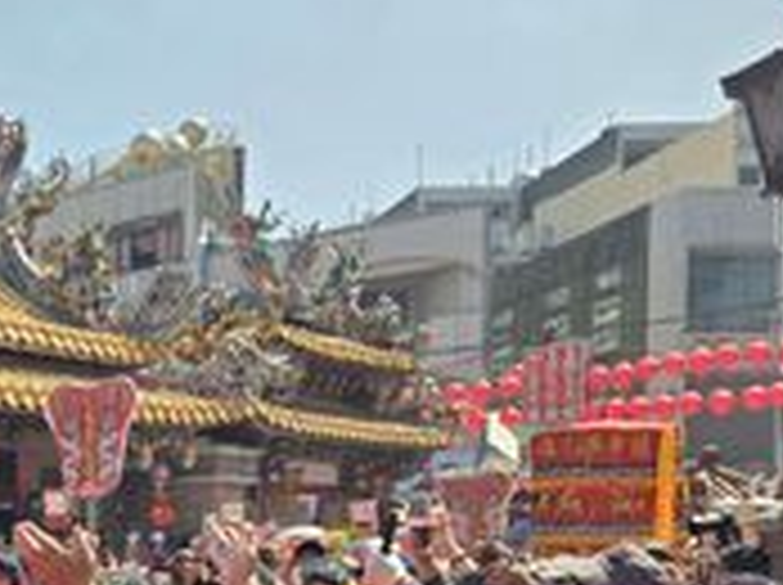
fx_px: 1197
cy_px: 567
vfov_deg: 26.2
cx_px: -54
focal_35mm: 53
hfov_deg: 32.4
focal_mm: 5.4
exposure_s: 1/1597
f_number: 1.8
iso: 25
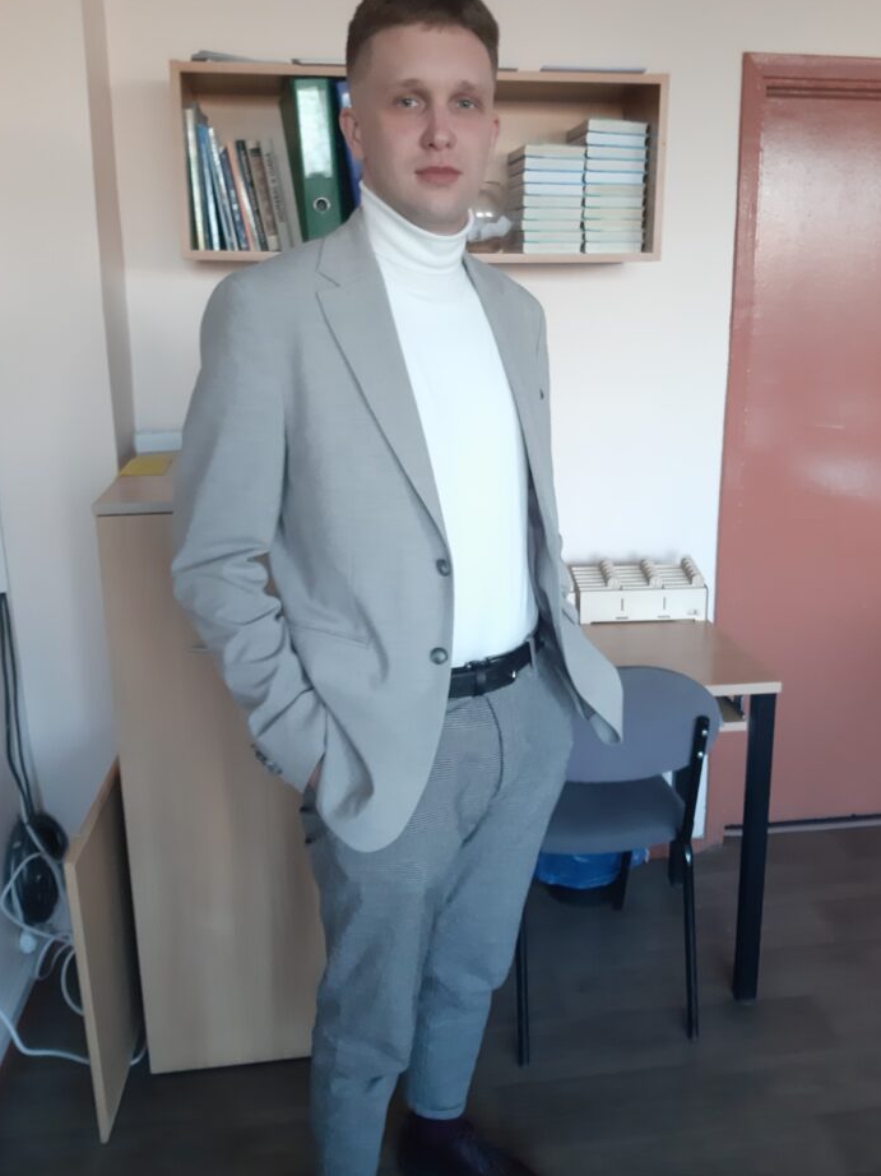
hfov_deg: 46.7
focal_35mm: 30
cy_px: 537
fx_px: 1018
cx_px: 478
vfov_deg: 59.9
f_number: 1.7
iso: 320
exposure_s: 1/50
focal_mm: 3.93
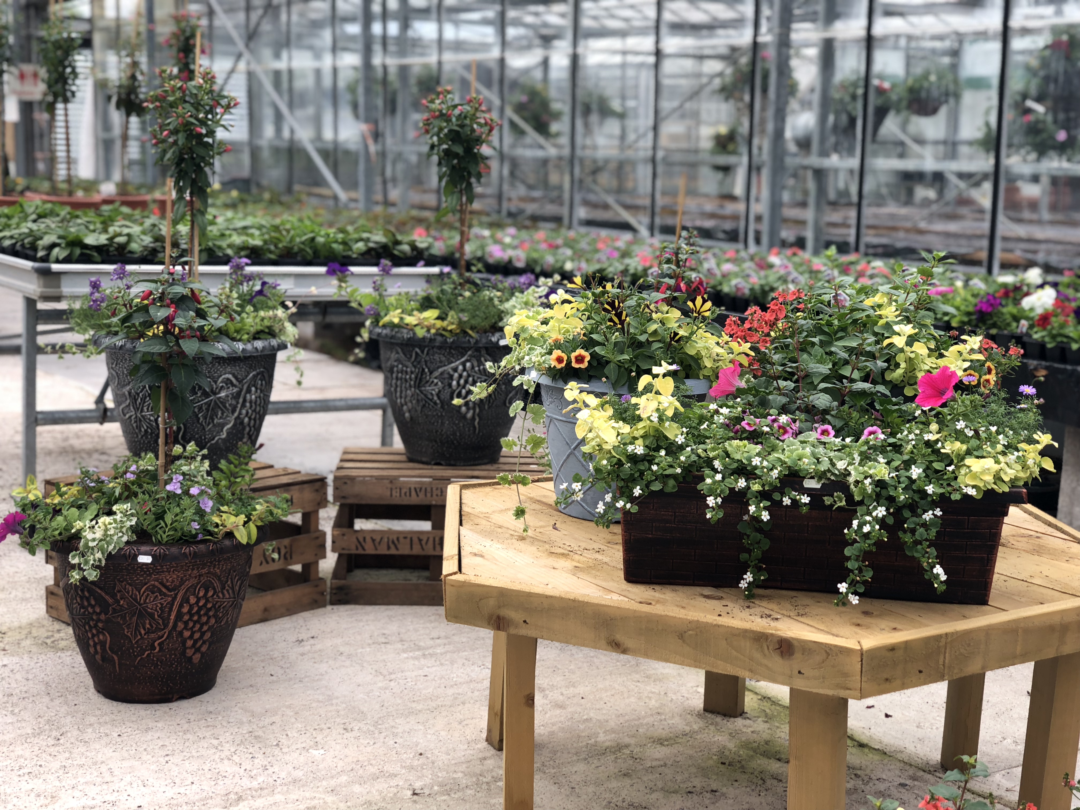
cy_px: 405
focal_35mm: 52
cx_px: 540
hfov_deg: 36.8
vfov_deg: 28.0
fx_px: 1622
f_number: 2.4
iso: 16
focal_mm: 6
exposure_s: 1/129
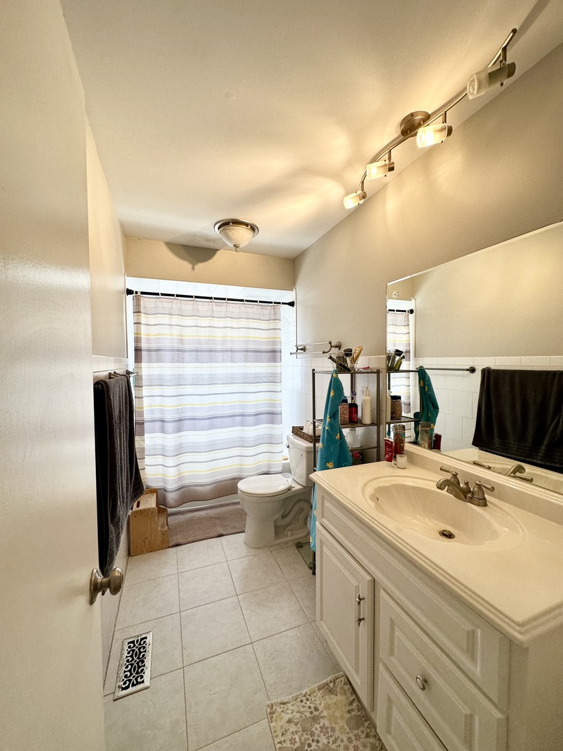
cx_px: 282
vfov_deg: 102.1
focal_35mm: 14
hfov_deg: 85.7
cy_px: 376
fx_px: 304
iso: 100
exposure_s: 1/120
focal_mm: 2.22
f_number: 2.2
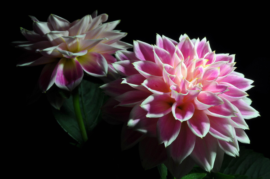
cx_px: 135
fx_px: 449
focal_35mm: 60
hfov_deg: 33.4
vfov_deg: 22.6
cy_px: 90
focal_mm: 40
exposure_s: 5
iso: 200
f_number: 22
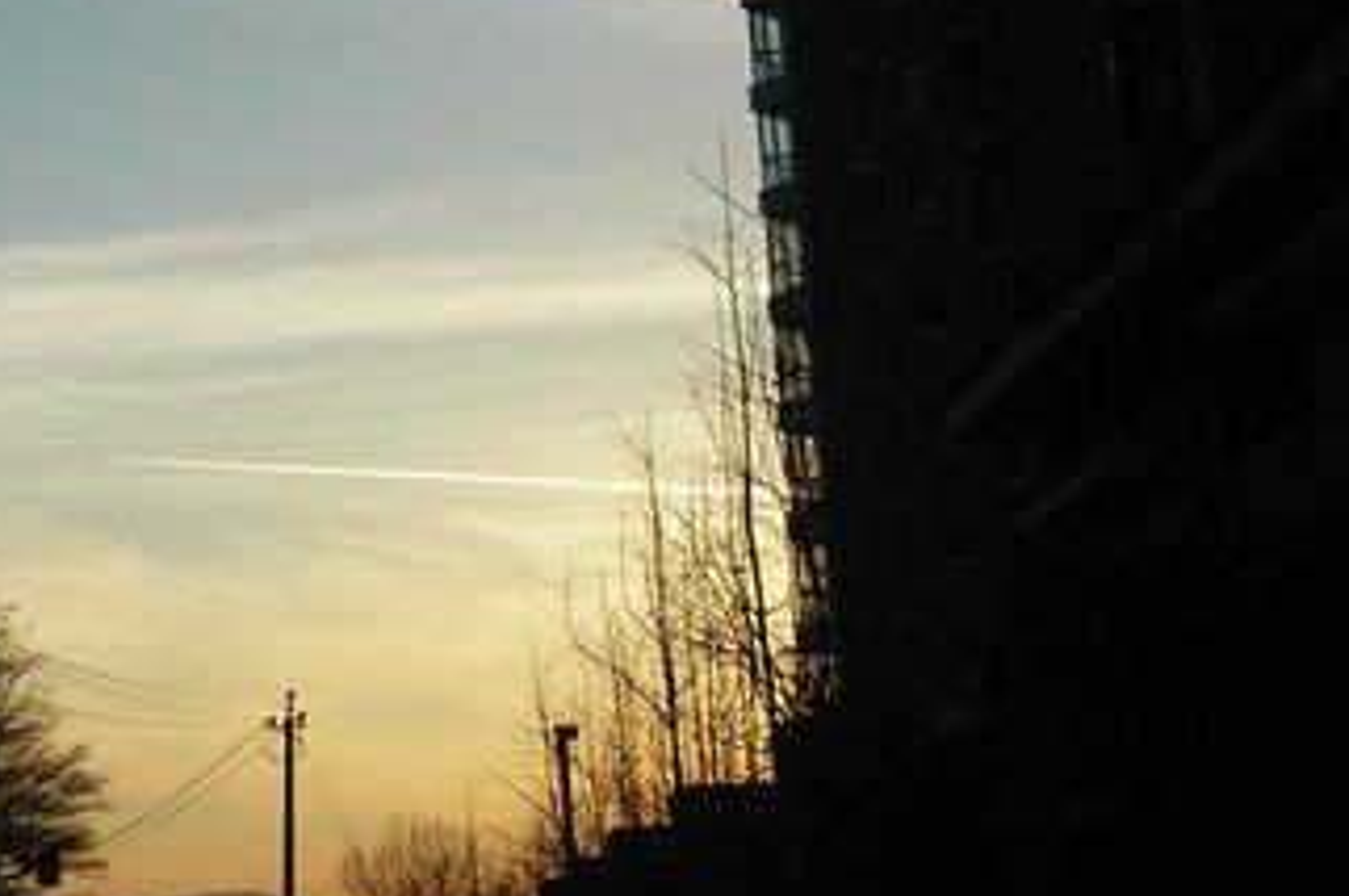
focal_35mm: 86
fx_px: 3219
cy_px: 103
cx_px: 101
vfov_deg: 15.7
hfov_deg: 23.0
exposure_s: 1/130
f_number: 6.4
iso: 50
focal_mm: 6.3
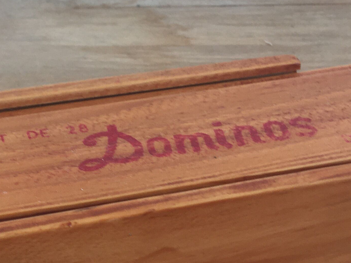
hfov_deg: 23.0
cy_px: 192
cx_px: 86
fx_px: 852
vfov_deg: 17.5
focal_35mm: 84
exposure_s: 1/50
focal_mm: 4.15
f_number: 2.2
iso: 25
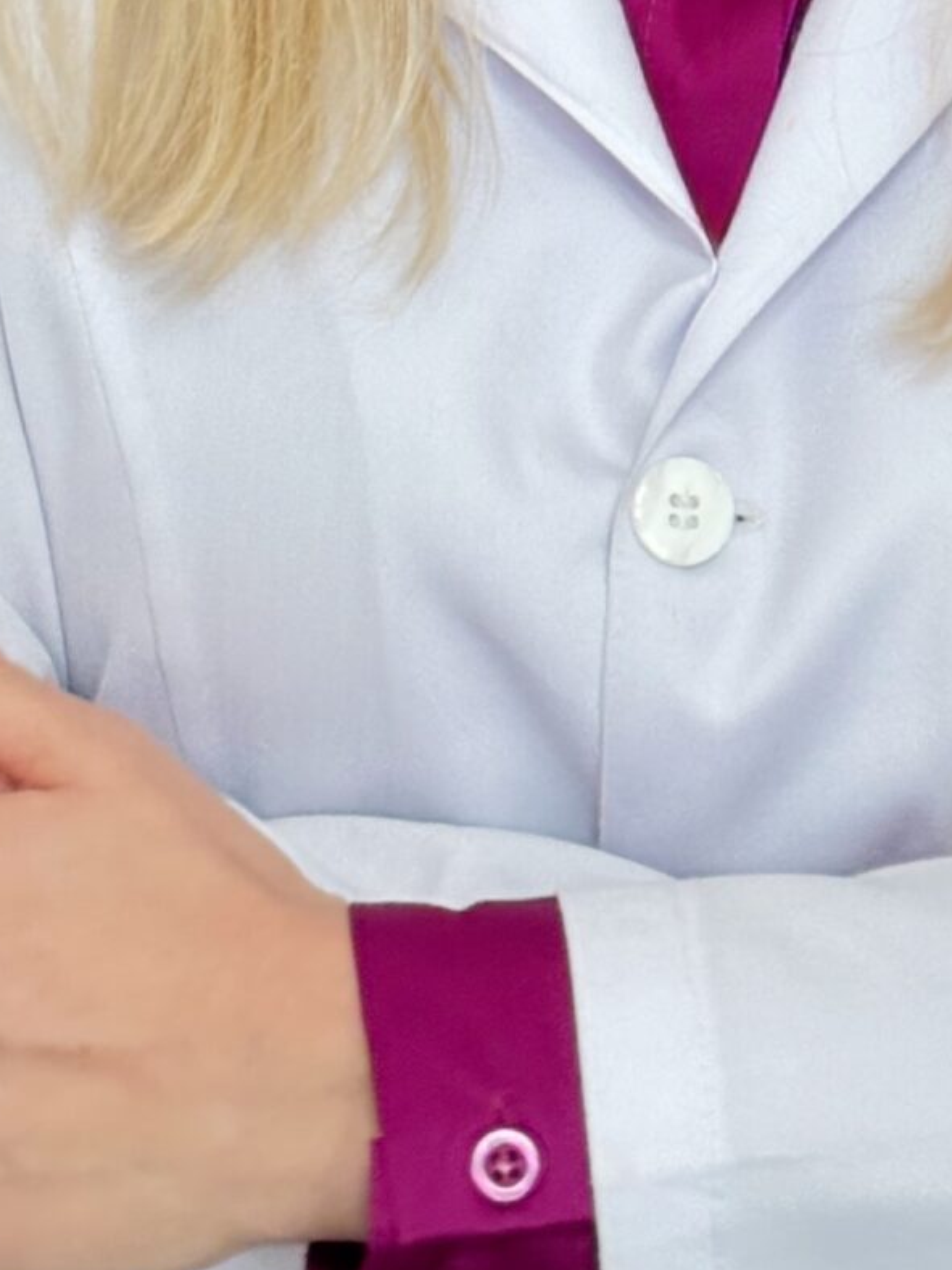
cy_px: -622
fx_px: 5720
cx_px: 747
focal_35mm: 156
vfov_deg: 12.1
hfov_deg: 9.5
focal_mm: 6.76
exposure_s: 1/50
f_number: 1.78
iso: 250
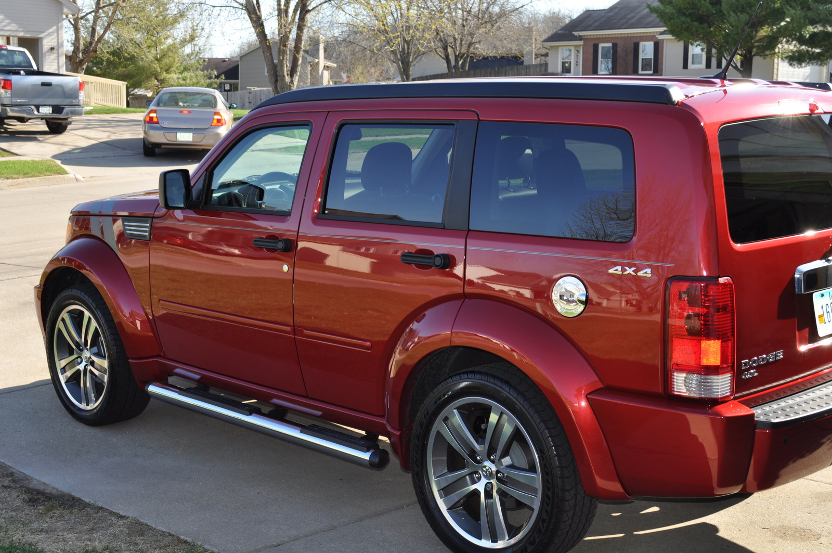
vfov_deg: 25.7
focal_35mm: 52
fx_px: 1212
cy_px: 276
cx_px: 416
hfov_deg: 37.9
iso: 200
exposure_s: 1/200
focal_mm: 35
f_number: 7.1
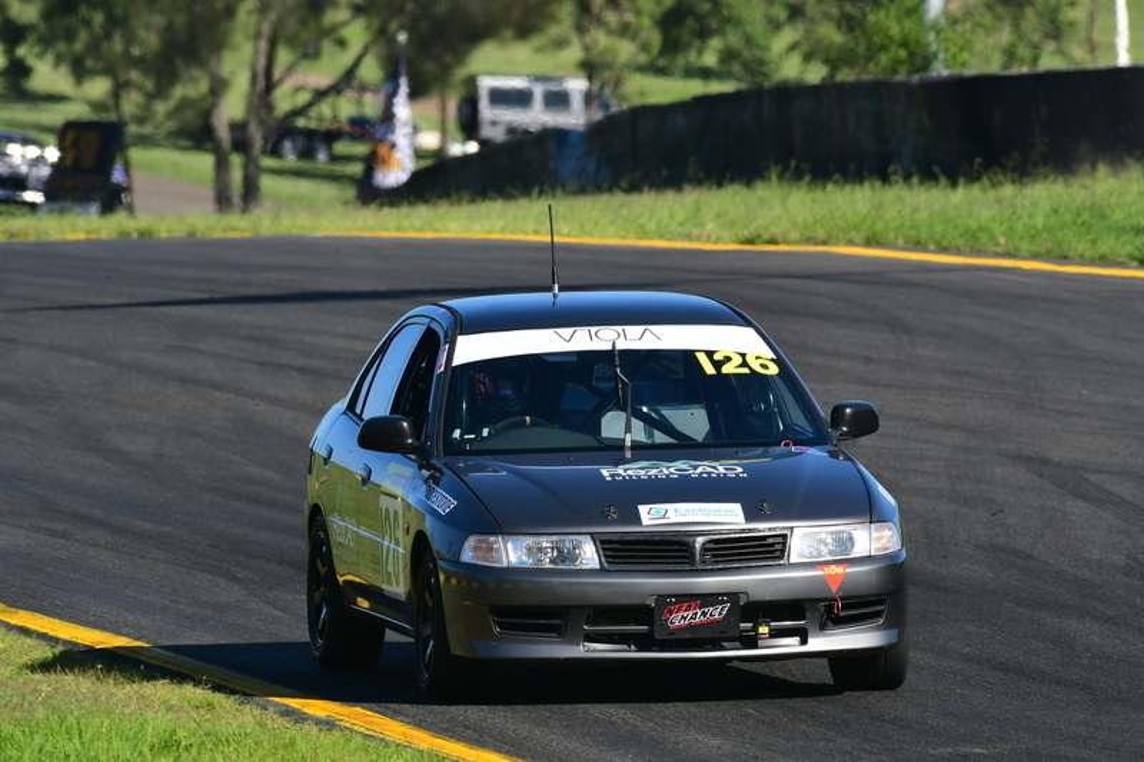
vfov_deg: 1.8
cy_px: 381
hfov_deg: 2.8
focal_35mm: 750
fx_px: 23827
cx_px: 572
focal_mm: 500
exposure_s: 1/640
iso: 500
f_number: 11
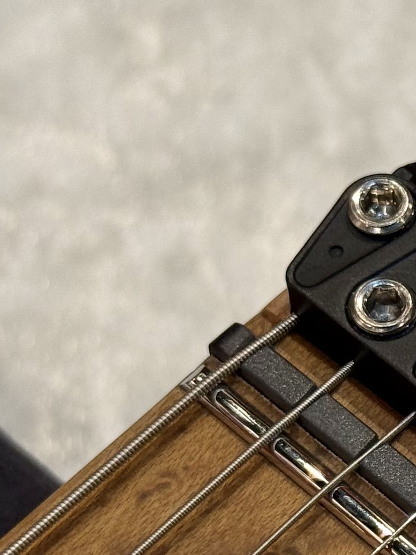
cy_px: 404
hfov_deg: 9.7
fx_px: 2420
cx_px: 532
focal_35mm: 151
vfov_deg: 13.0
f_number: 1.78
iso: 64
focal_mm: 6.76
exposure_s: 1/60
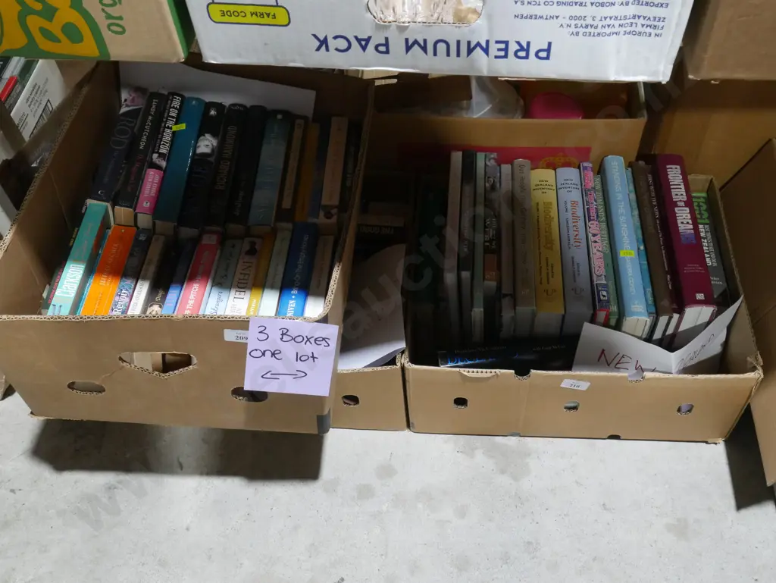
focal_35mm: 36
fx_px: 807
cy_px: 292
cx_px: 388
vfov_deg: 39.7
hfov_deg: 51.3
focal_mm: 18
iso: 2500
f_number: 10
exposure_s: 1/60
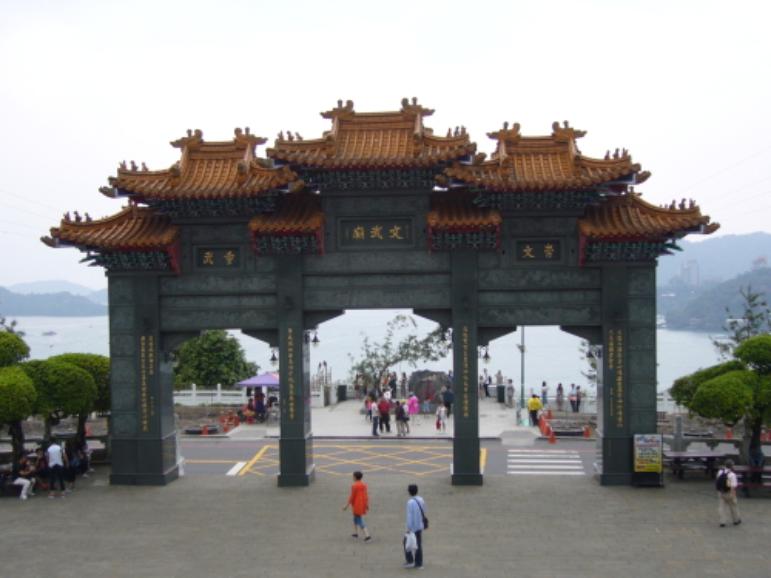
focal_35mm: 45
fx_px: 1002
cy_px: 289
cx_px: 386
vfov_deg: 32.2
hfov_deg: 42.1
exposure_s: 1/320
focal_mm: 7.5
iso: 80
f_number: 3.2
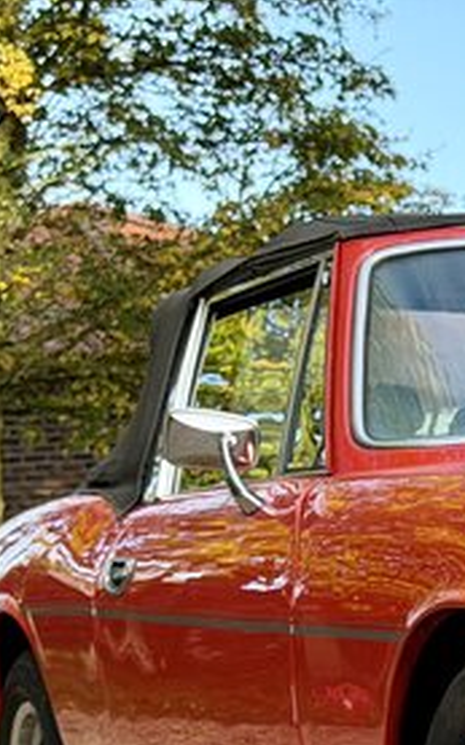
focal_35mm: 147
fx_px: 2982
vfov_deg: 13.9
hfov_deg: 8.5
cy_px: 804
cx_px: 933
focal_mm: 6.76
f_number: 1.78
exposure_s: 1/553
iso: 80
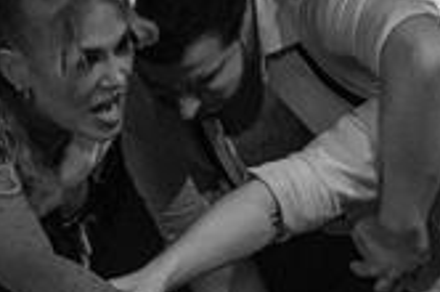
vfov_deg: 1.6
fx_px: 10601
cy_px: 394
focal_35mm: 869
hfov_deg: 2.4
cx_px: 541
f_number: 2.8
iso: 2000
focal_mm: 200
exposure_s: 1/800
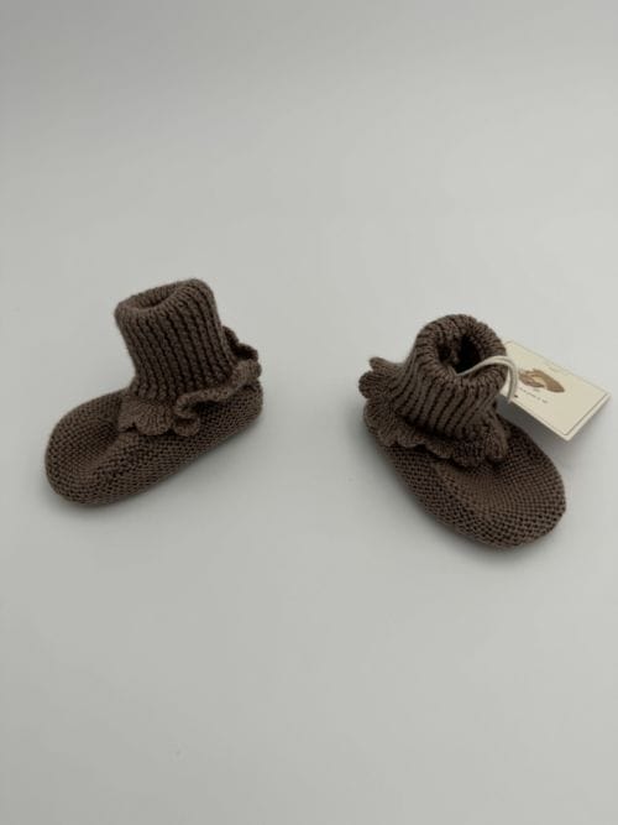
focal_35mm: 24
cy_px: 412
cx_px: 309
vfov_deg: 71.6
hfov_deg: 56.8
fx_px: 571
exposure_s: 1/1094
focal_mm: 6.86
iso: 80
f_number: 1.78
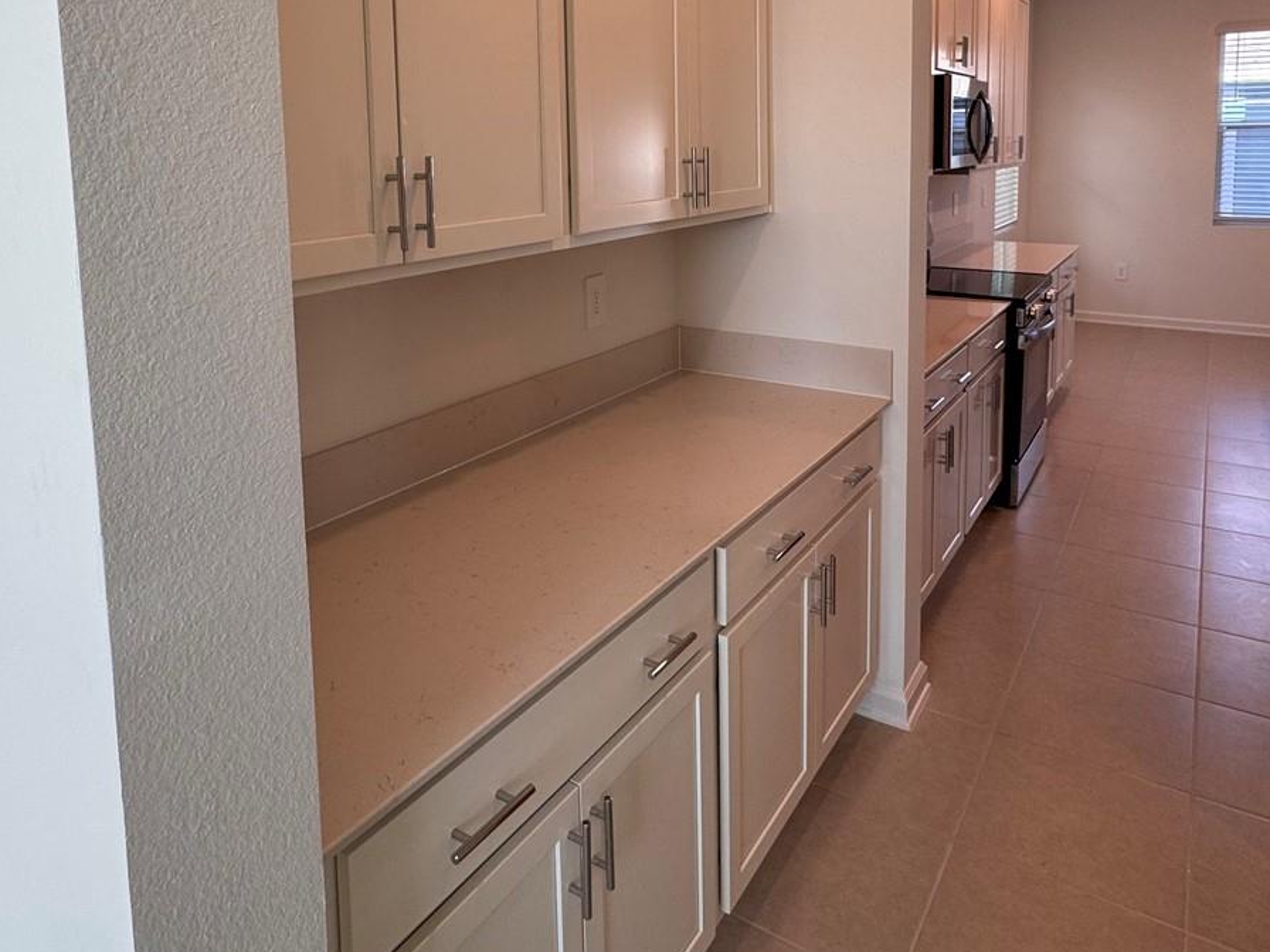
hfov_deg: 69.4
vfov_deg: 52.4
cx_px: 614
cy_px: 235
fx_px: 917
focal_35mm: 25
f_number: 2.2
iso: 80
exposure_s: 1/120
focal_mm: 2.22
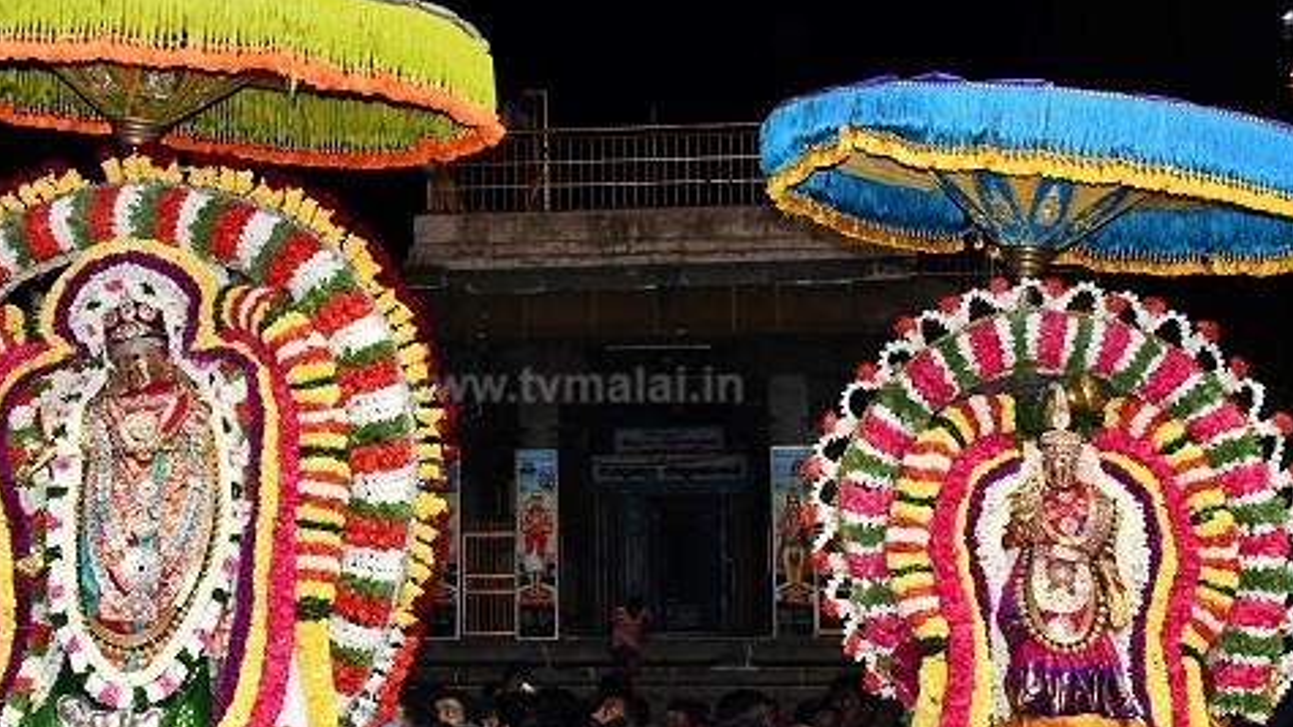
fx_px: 1543
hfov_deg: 45.4
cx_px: 569
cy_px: 384
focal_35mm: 45
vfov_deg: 26.5
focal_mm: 23
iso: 4000
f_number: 7.1
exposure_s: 1/80
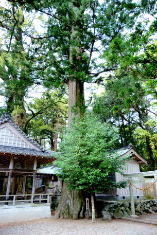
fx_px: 170
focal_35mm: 26
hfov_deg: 49.6
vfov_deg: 69.4
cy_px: 118
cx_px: 78
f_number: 4
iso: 320
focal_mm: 26
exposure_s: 1/40
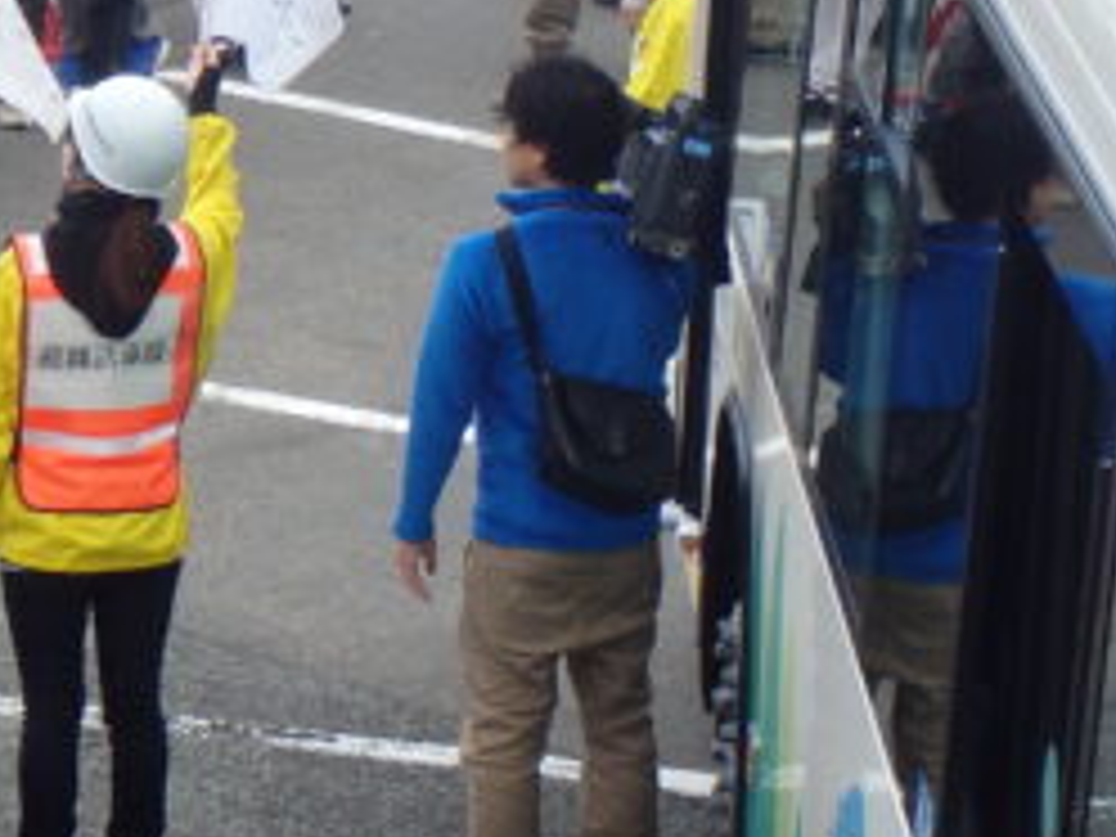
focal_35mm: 198
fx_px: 6383
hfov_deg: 9.8
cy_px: -36
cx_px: -441
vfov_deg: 7.5
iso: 125
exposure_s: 1/160
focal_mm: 11.4
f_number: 5.4
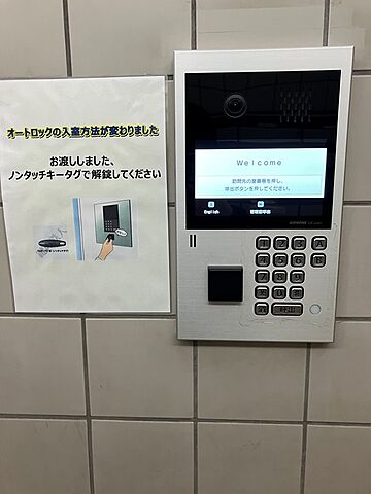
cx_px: 186
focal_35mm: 28
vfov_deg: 63.4
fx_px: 400
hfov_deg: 49.7
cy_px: 247
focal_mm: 3.99
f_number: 1.8
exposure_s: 1/50
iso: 125
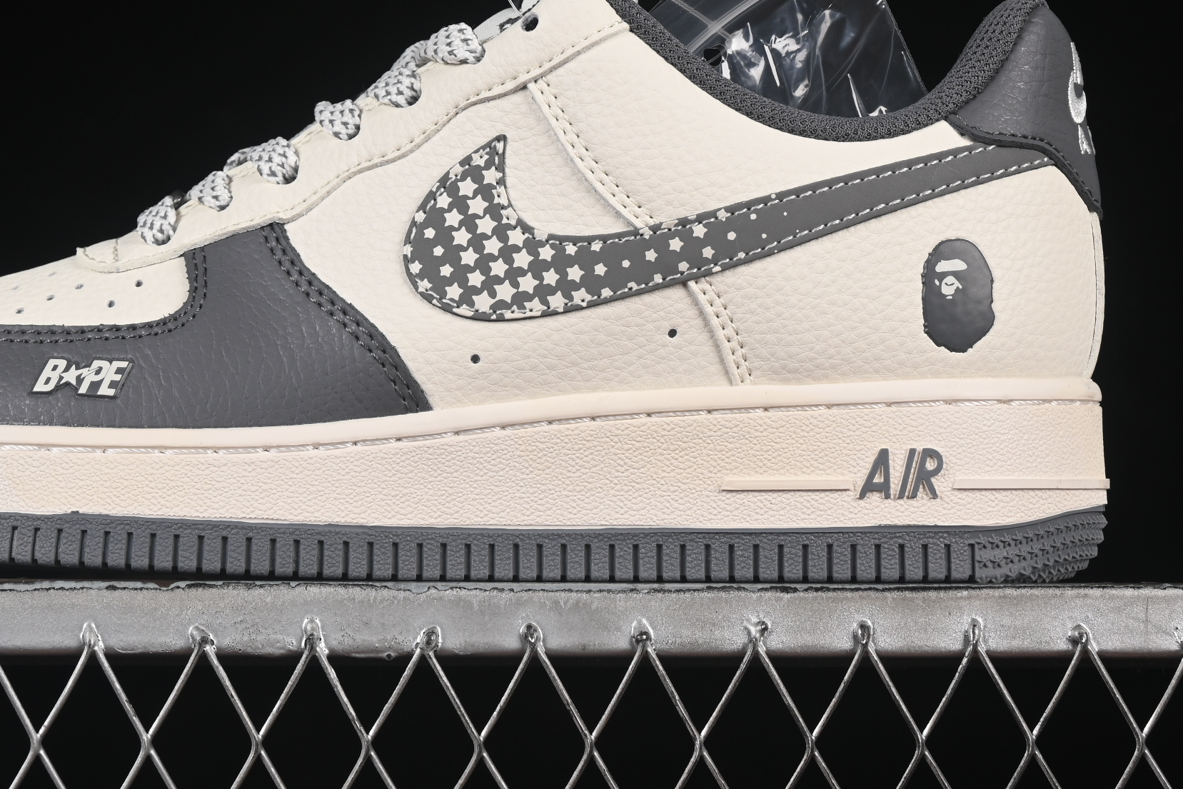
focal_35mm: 126
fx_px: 4141
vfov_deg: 10.9
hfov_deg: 16.2
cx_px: 419
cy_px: 171
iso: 160
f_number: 8
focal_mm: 50
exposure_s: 1/80
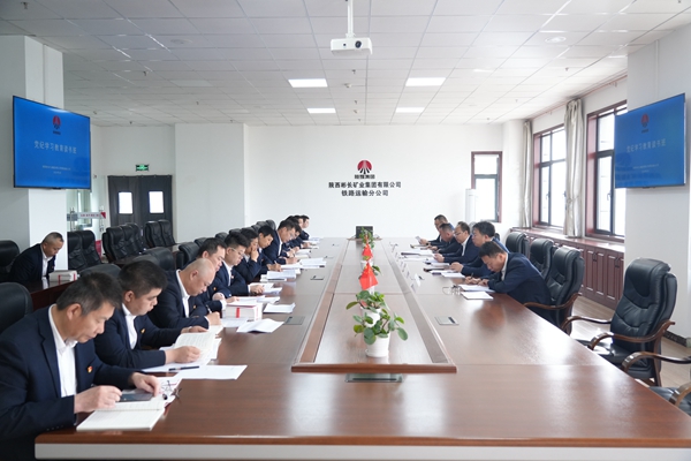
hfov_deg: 61.9
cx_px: 346
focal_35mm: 30
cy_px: 230
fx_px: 576
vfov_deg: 43.6
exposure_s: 1/60
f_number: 4
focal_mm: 30
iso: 1600
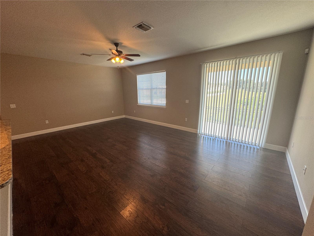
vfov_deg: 85.7
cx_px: 157
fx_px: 127
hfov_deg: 102.1
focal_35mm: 14
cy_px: 118
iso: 125
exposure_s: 1/120
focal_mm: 2.22
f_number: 2.2
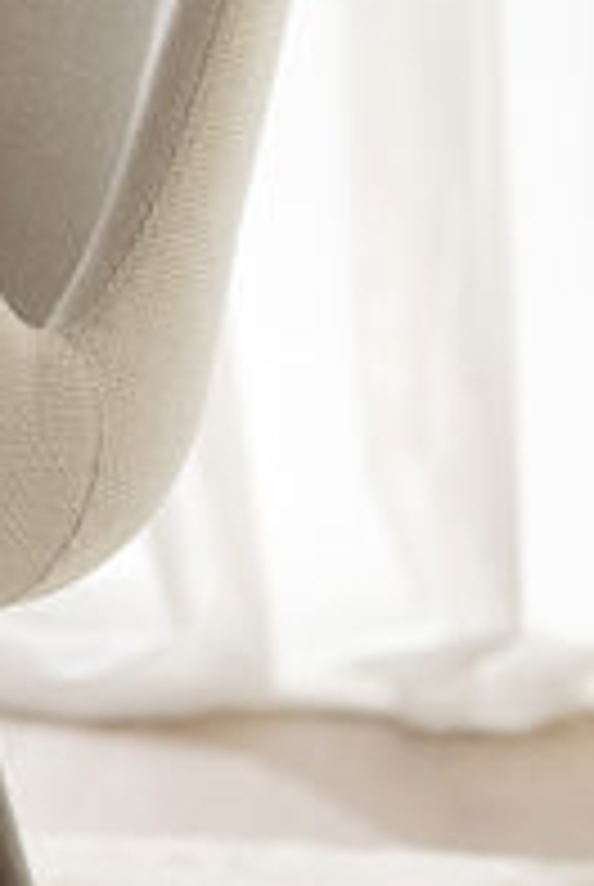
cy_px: -252
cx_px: -803
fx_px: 10185
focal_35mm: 413
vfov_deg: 5.0
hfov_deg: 3.3
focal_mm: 85
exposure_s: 1/125
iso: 250
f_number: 2.5
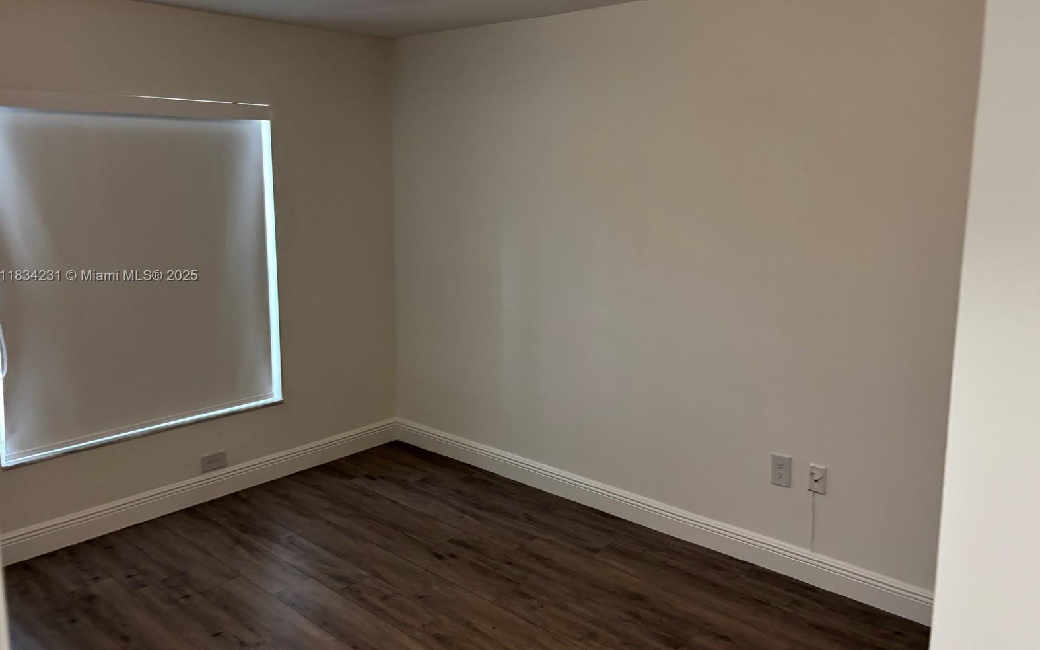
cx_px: 515
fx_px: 794
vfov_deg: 44.4
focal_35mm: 28
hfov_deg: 66.5
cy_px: 277
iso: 200
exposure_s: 1/60
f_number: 1.6
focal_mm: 5.96
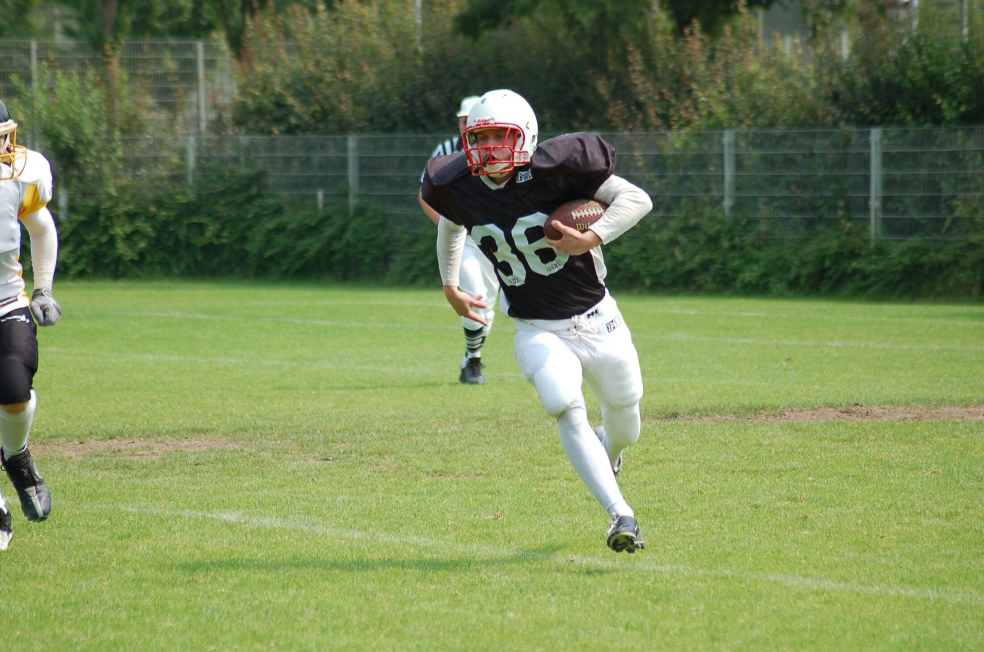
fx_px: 6138
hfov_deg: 9.2
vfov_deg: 6.1
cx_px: 492
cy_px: 326
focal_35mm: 225
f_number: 4.5
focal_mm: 150
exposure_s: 1/1000
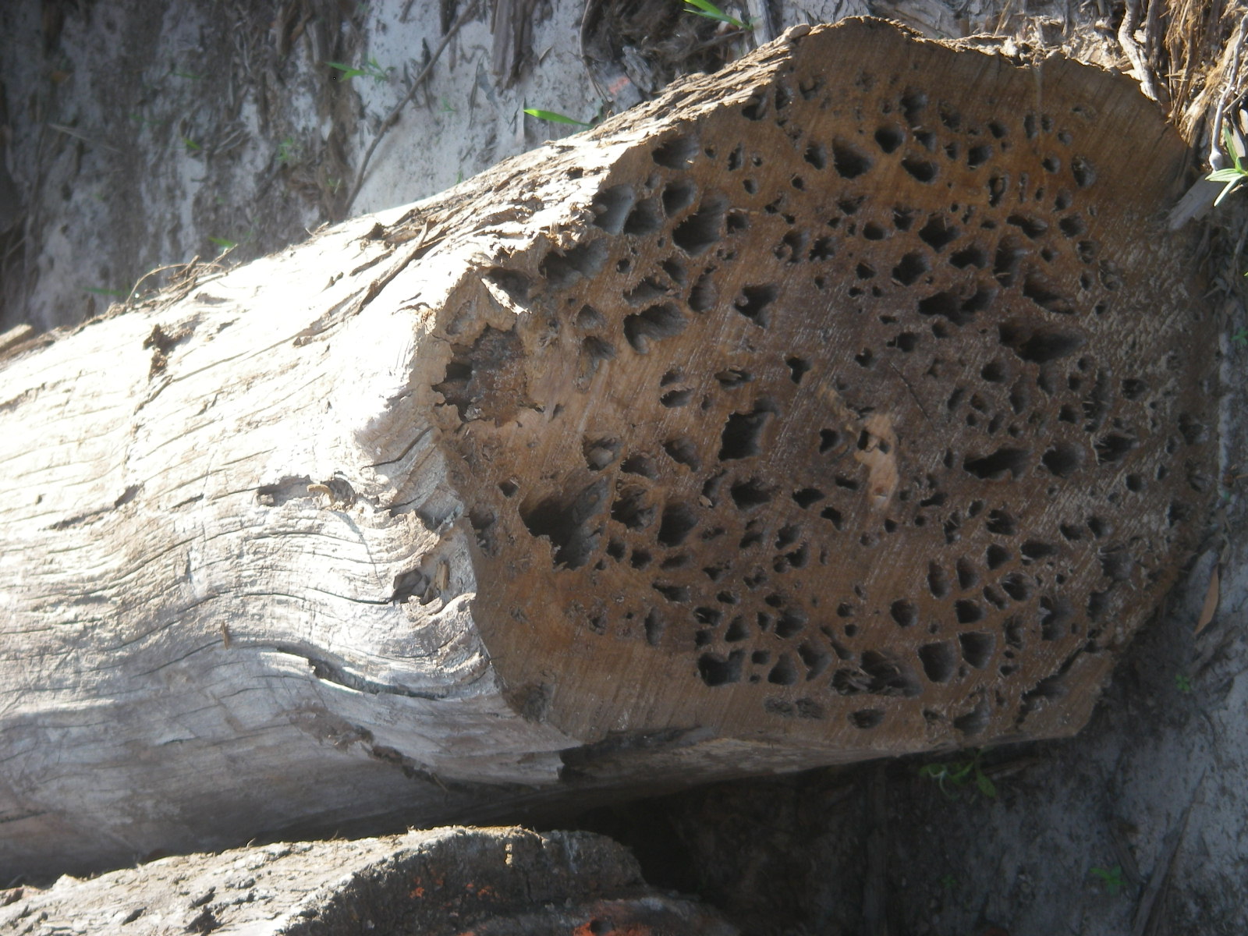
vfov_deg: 13.0
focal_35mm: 114
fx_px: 4110
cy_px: 468
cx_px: 624
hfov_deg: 17.3
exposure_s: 1/100
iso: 64
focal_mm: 18.9
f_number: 4
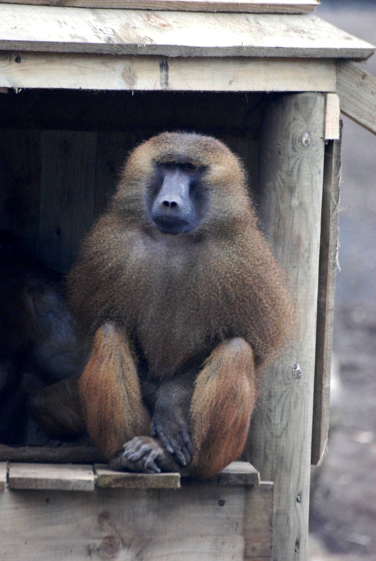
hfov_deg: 3.1
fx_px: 7030
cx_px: 188
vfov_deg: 4.6
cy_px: 280
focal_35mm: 450
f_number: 5.6
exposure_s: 1/640
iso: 1600
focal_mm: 300
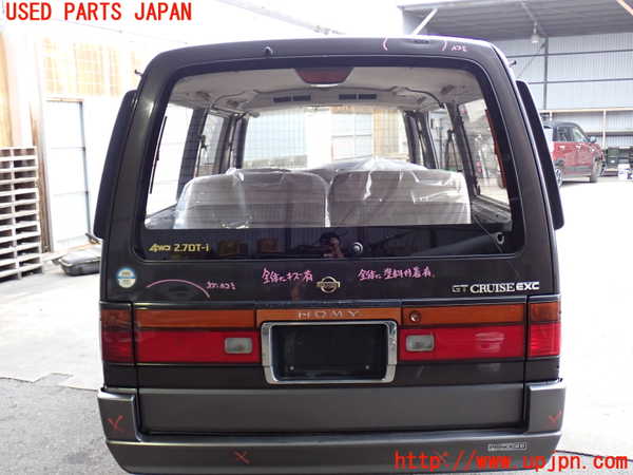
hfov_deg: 45.8
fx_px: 750
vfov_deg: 35.1
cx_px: 316
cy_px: 238
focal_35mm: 41
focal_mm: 7.31
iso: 400
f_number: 2.8
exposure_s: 1/40
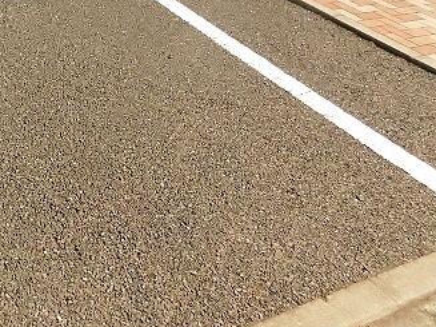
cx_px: 21
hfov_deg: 38.4
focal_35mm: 45
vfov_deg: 31.6
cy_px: 83
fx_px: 567
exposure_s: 1/800
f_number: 3
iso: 125
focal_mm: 4
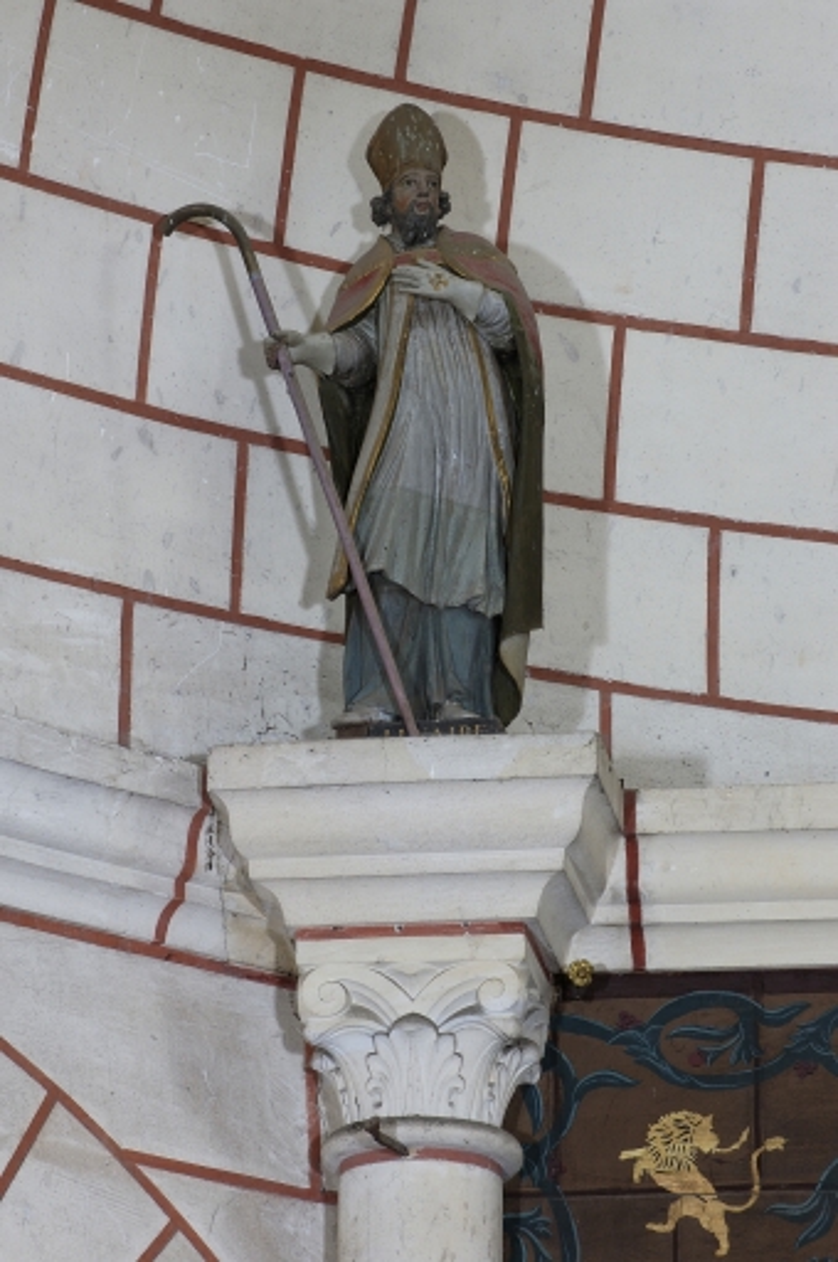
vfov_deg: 6.9
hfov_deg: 4.6
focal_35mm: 300
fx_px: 10503
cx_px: 419
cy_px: 631
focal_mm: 200
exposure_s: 1/4
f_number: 8
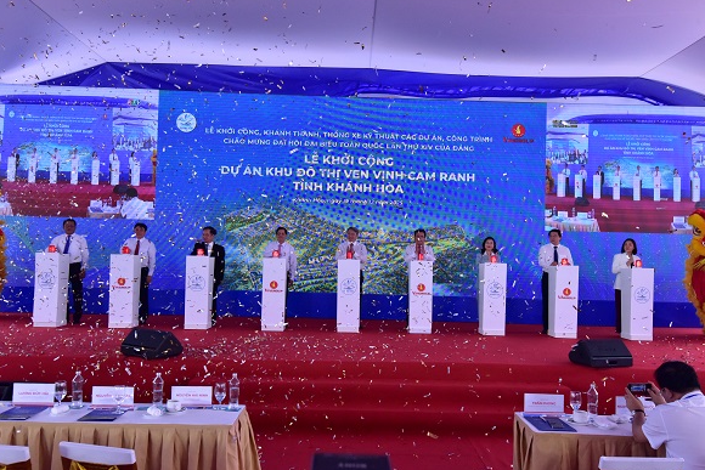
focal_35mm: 30
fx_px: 588
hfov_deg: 61.9
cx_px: 350
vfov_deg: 43.6
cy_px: 232
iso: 3200
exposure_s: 1/1250
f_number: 10
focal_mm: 29
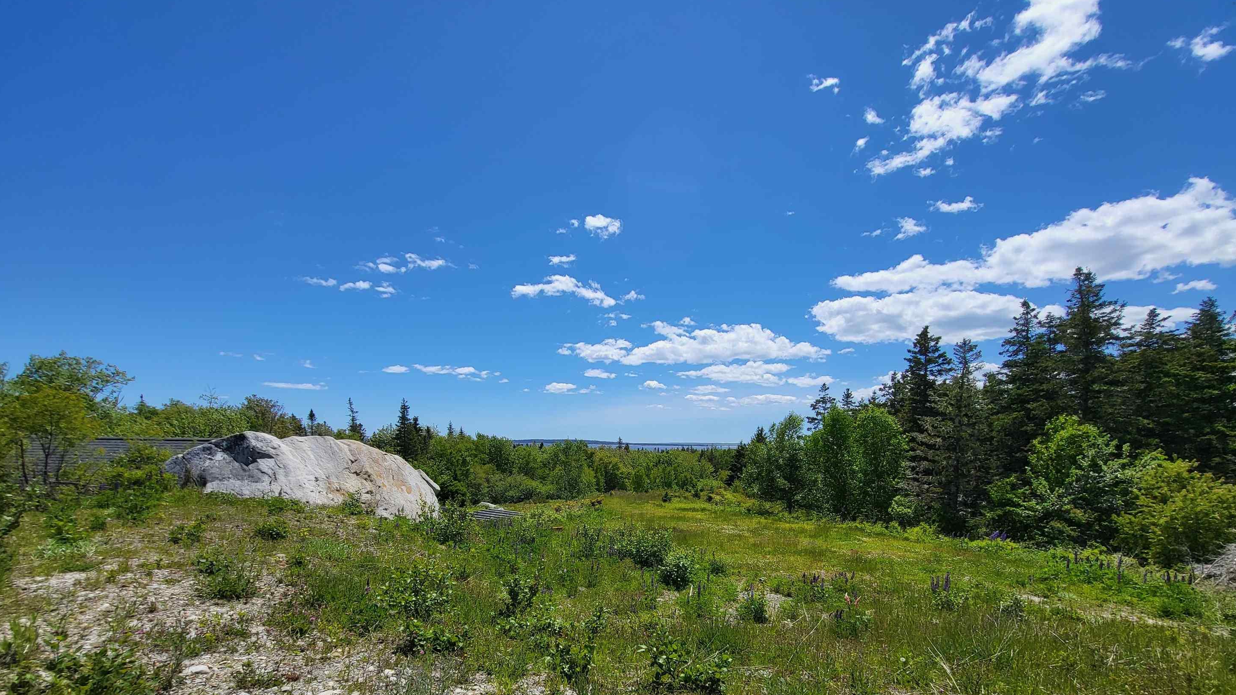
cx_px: 645
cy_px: 458
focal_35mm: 15
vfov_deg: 68.7
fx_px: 492
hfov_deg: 102.9
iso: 32
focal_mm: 1.74
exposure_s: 1/1834
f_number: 2.2
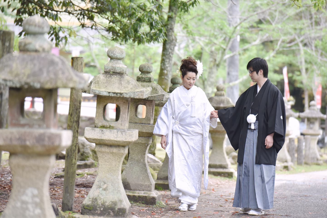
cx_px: 164
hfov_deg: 10.3
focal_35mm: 200
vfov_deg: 6.9
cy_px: 109
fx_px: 1817
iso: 2000
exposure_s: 1/2000
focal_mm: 200
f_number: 5
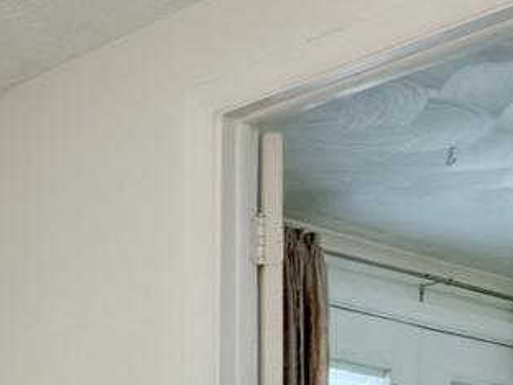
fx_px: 1363
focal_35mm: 92
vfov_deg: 14.5
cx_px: -372
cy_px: 653
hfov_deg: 17.7
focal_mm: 2.22
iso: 64
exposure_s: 1/30
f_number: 2.2
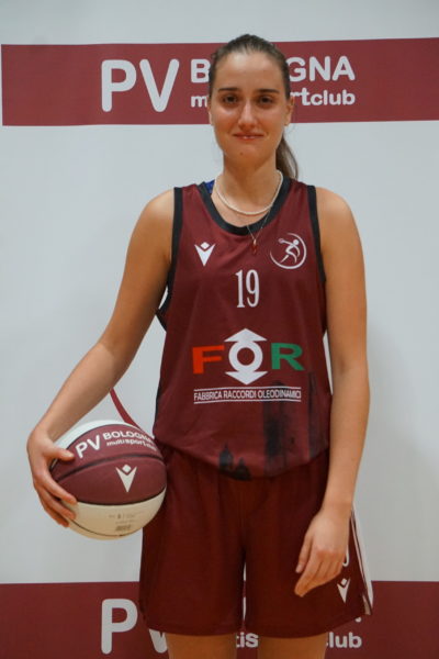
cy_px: 330
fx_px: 1783
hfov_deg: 14.0
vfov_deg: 20.9
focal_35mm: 98
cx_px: 220
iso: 3200
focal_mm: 65
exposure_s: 1/100
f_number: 4.5
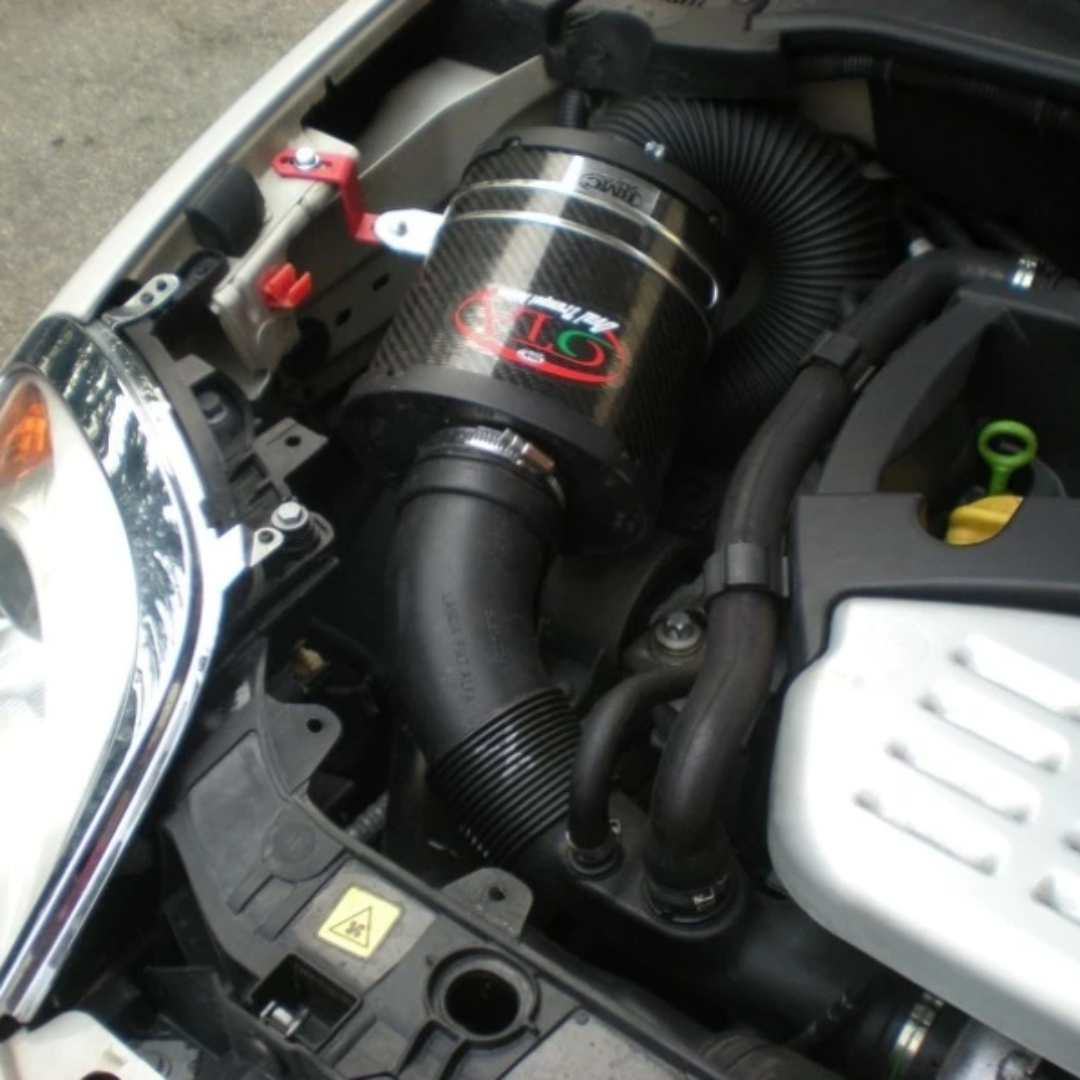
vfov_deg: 37.6
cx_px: 666
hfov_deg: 37.4
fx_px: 1588
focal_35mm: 45
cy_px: 539
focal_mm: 6.3
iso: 200
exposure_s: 1/40.2
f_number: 3.1
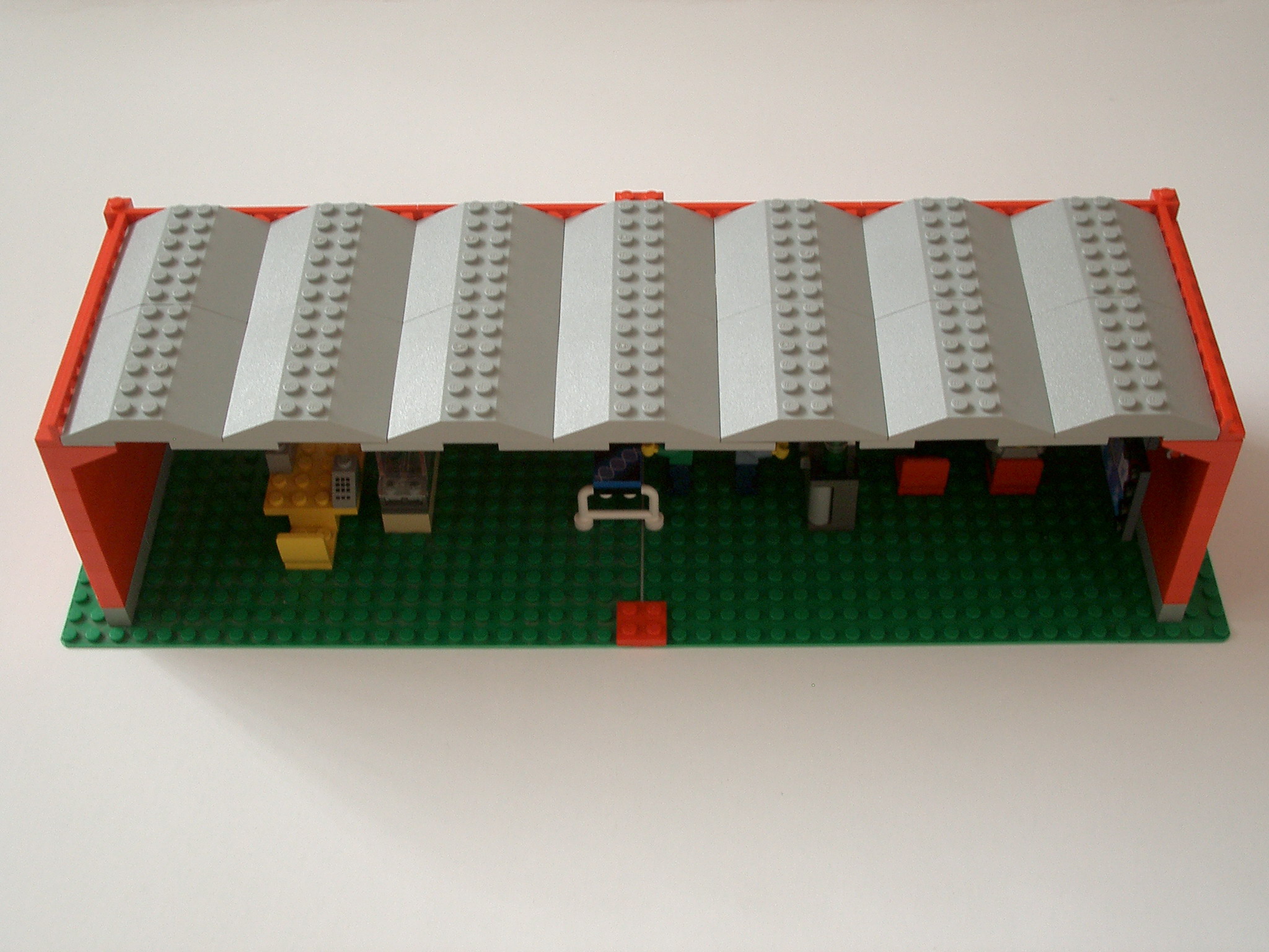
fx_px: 1796
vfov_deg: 29.7
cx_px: 634
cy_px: 476
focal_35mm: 49
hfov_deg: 38.9
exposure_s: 1/50
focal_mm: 8.2
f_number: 3.1
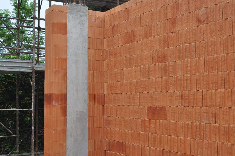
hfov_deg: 38.9
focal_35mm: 51
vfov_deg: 26.4
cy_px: 78
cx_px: 118
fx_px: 332
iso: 200
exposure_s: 1/60
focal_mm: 34
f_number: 8
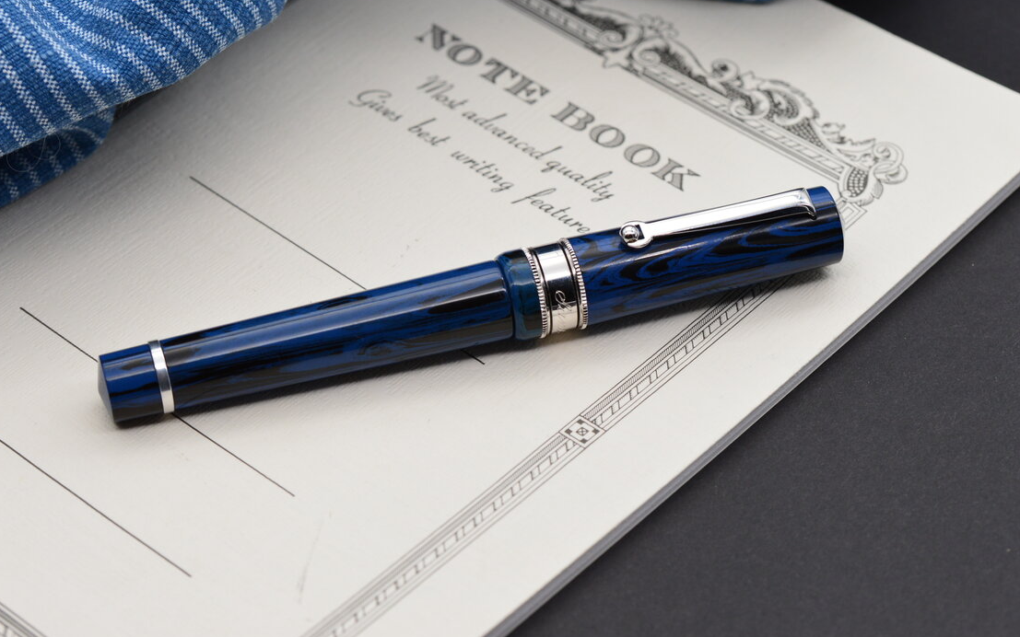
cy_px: 297
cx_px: 512
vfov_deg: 13.9
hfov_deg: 22.1
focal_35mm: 94
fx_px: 2613
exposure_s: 1/160
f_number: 9
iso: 400
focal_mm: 60
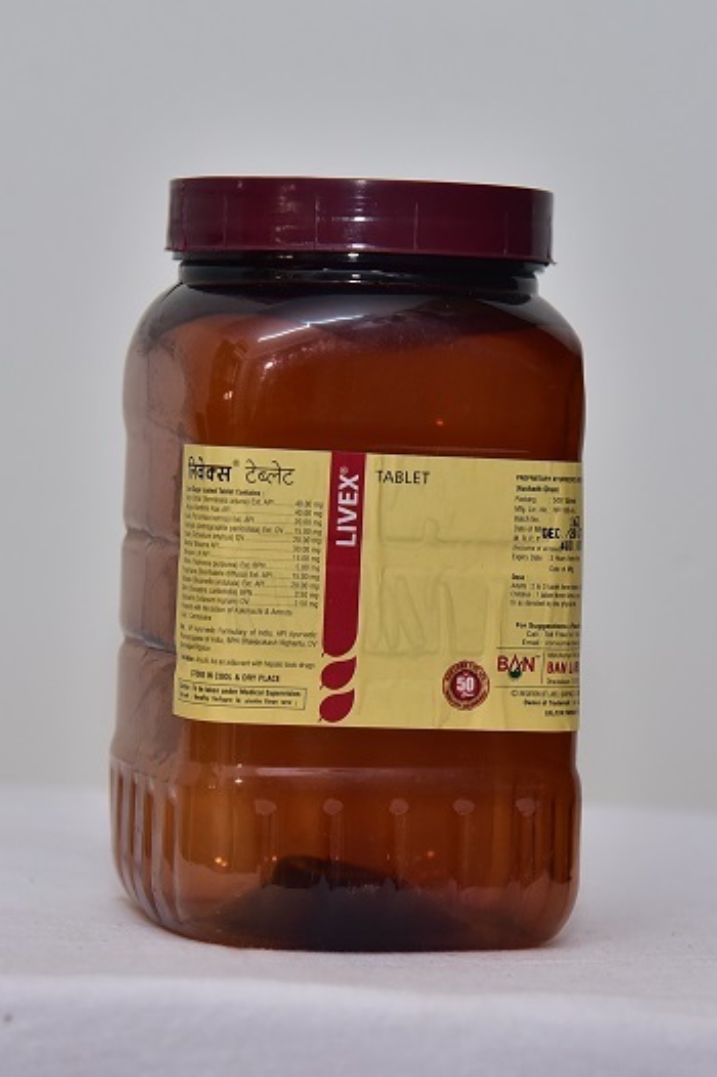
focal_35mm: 100
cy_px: 538
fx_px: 2991
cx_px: 358
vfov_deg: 20.4
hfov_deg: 13.7
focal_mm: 100
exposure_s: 1/160
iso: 1600
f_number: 5.6
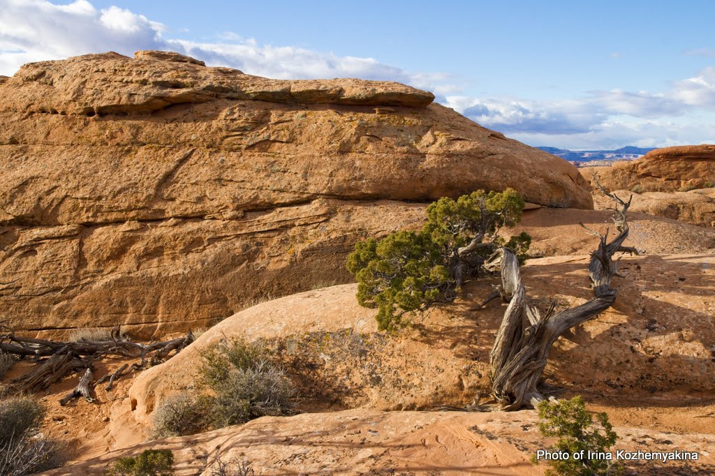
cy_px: 238
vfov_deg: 36.8
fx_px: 715
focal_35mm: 36
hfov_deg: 53.1
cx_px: 358
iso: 200
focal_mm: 24
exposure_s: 1/250
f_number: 9
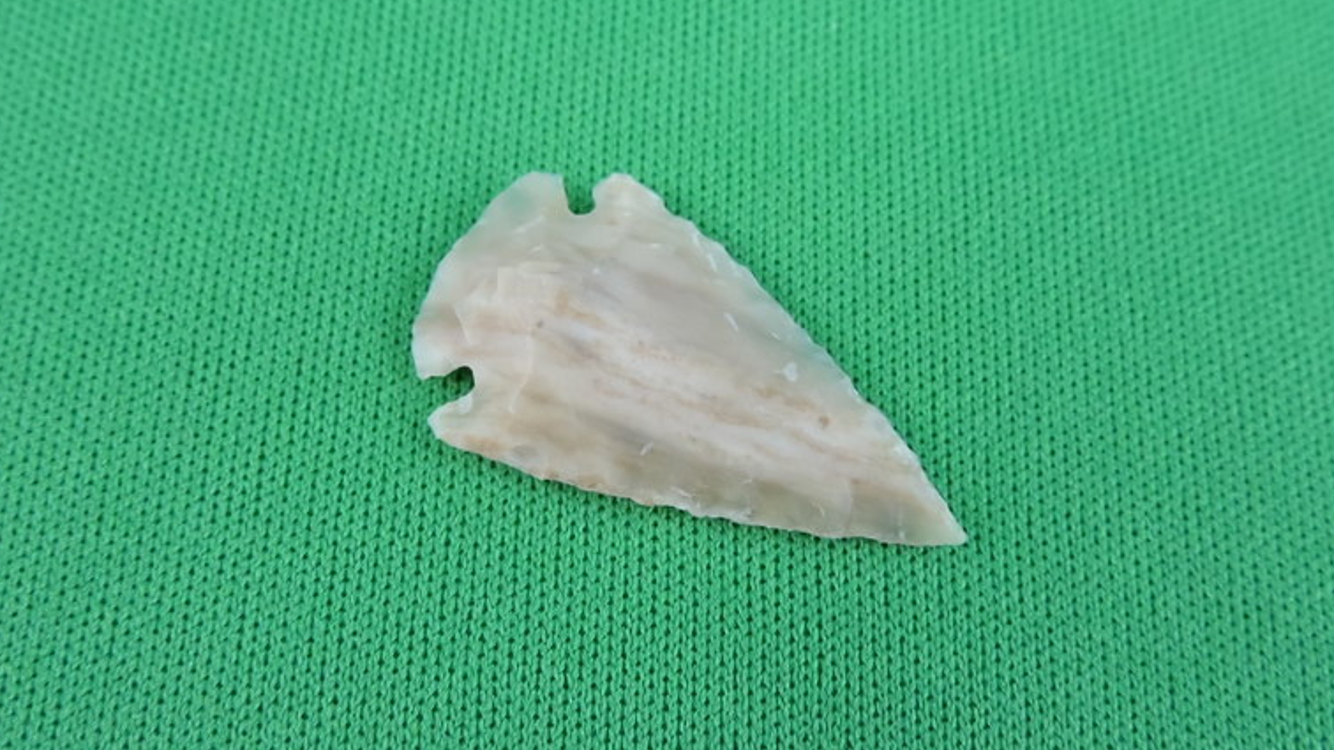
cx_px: 657
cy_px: 346
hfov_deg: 51.6
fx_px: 1379
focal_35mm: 39
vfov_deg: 30.4
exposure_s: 1/125
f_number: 3.8
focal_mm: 6.3
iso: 800
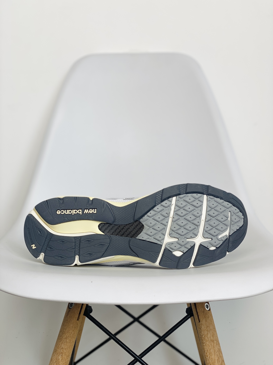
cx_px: 136
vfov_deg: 36.8
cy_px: 182
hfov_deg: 28.0
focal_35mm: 52
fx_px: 547
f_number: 2
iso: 20
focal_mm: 6
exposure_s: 1/115
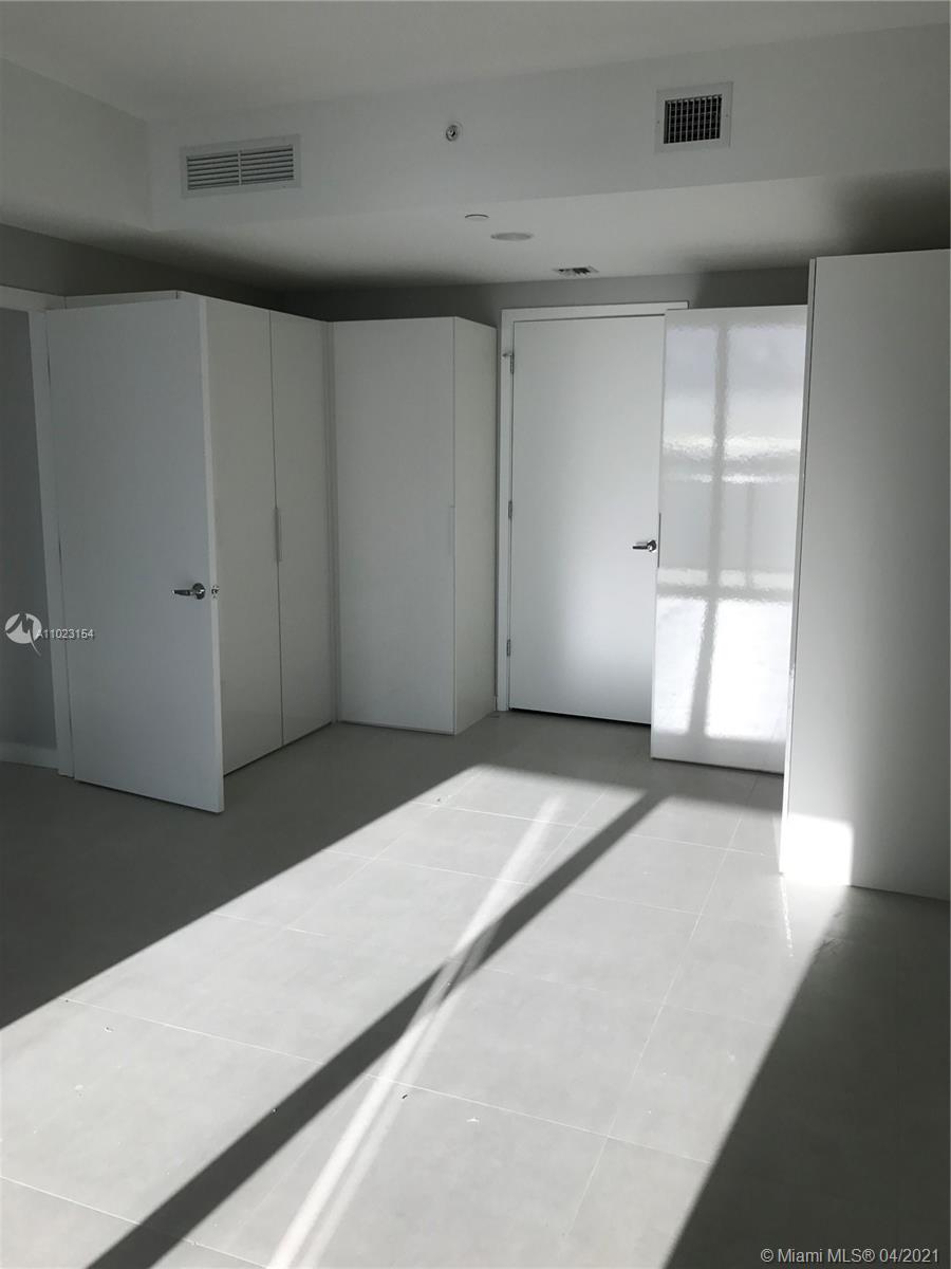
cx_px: 476
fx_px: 1026
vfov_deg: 63.4
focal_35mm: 28
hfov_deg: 49.7
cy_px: 634
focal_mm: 3.99
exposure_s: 1/381
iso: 20
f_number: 1.8
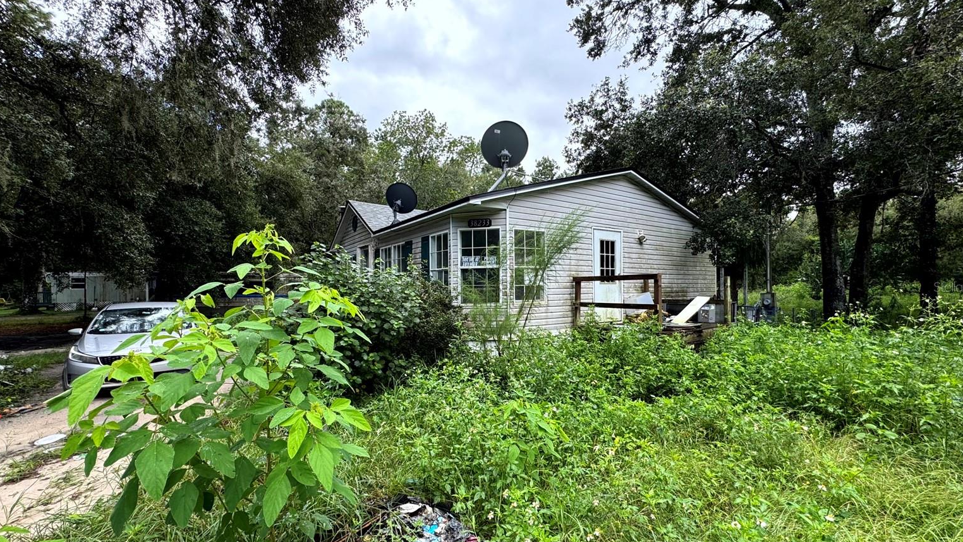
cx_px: 488
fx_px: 409
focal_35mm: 16
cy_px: 287
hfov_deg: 99.4
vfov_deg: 67.0
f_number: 2.2
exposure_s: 1/329
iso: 40
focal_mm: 2.22
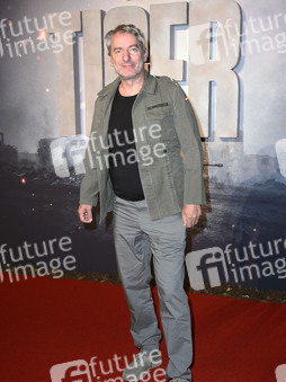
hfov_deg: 28.5
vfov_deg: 37.5
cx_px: 141
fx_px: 562
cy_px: 207
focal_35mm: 51
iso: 500
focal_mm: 45
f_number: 5
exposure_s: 1/250
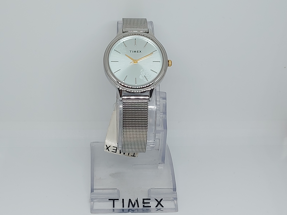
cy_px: 108
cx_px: 144
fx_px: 199
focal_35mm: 24
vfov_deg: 56.8
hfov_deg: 71.6
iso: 40
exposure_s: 1/50
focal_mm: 5.23
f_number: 1.8
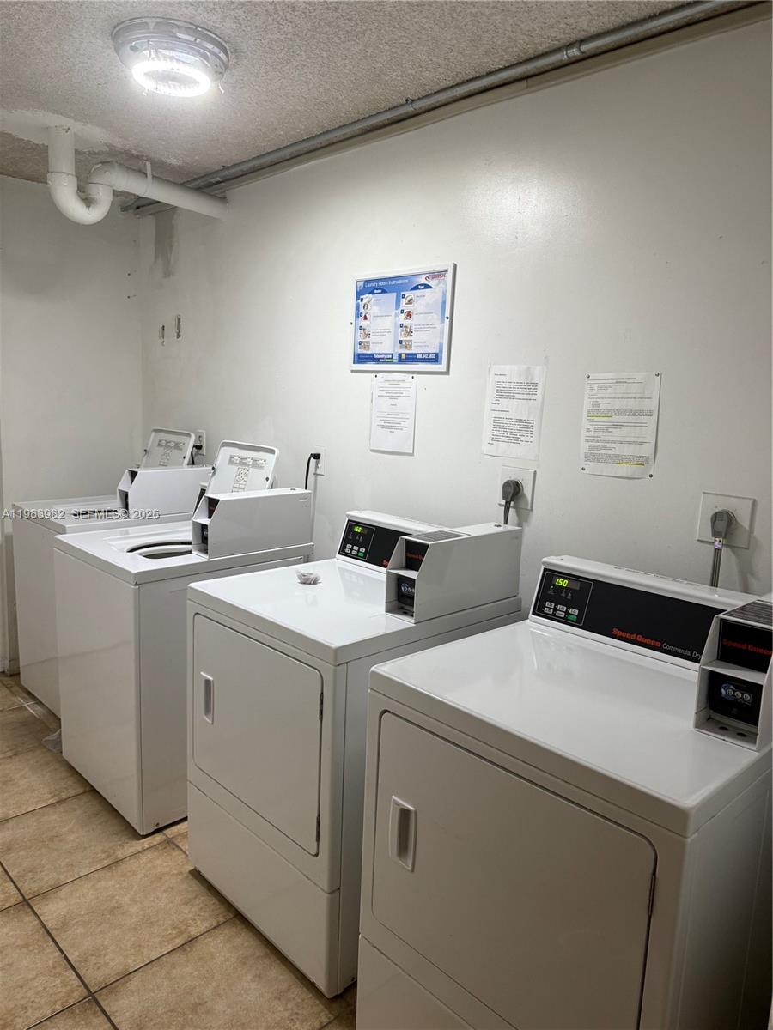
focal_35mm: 24
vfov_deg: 71.6
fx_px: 715
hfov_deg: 56.8
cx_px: 386
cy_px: 515
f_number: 1.78
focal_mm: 6.76
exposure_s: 1/60
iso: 250
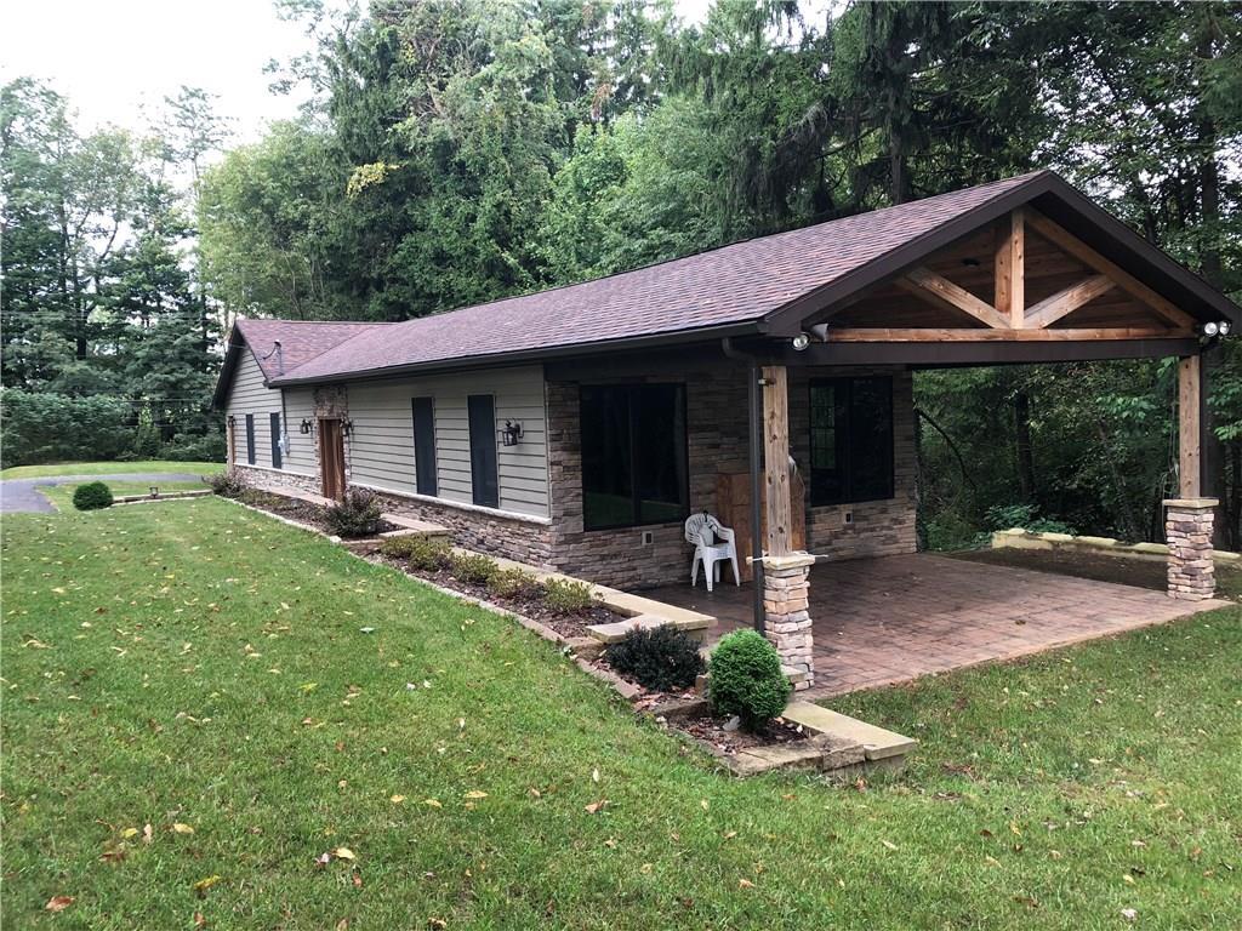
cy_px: 466
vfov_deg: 49.7
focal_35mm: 28
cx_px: 621
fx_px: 1005
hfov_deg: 63.4
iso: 25
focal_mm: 3.99
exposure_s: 1/40
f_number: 1.8
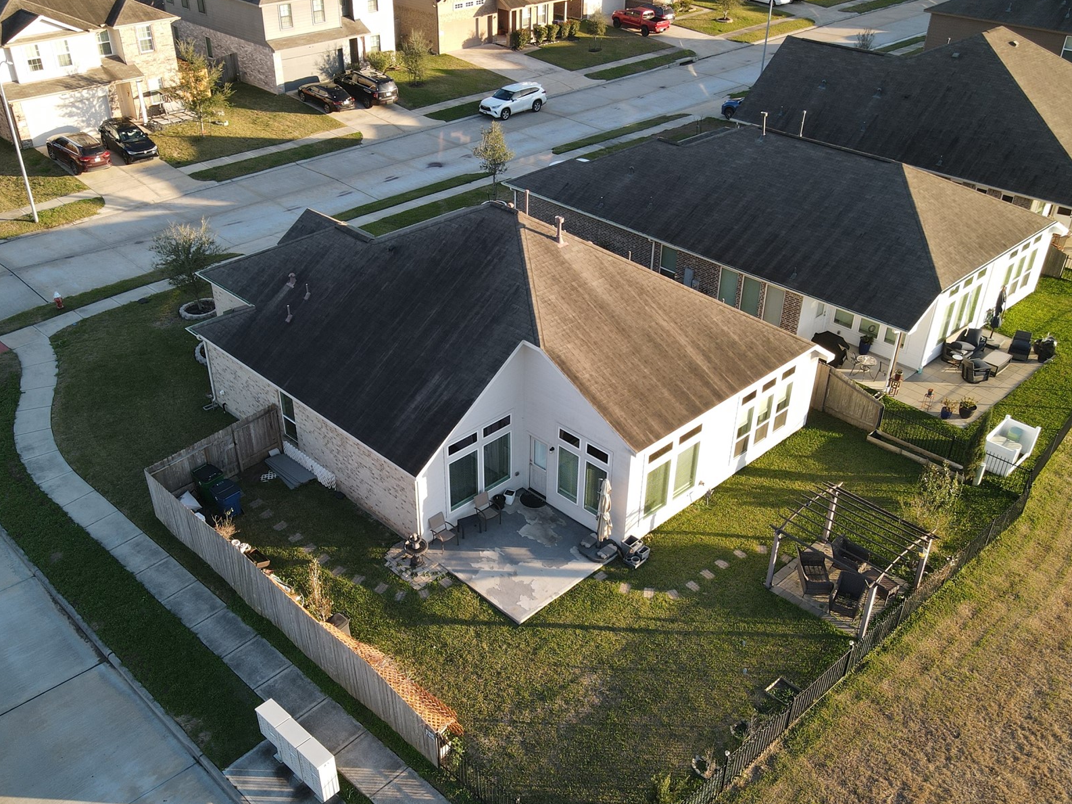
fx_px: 960
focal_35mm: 31
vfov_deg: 45.4
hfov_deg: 58.3
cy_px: 433
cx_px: 506
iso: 100
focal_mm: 4.5
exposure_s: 1/30
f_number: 2.8
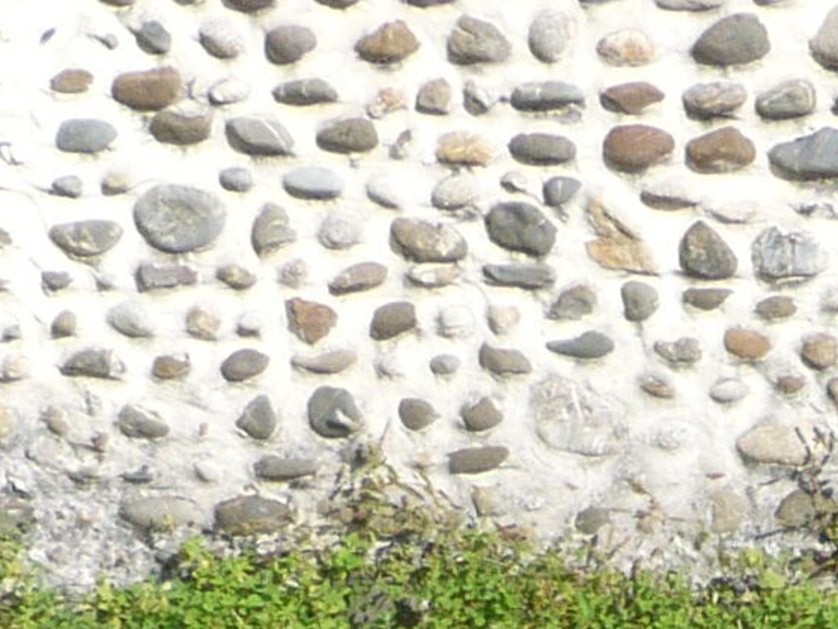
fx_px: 5739
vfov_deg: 6.1
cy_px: 1302
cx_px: 1016
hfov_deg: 8.3
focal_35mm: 237
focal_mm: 7
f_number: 3.4
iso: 100
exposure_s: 1/640
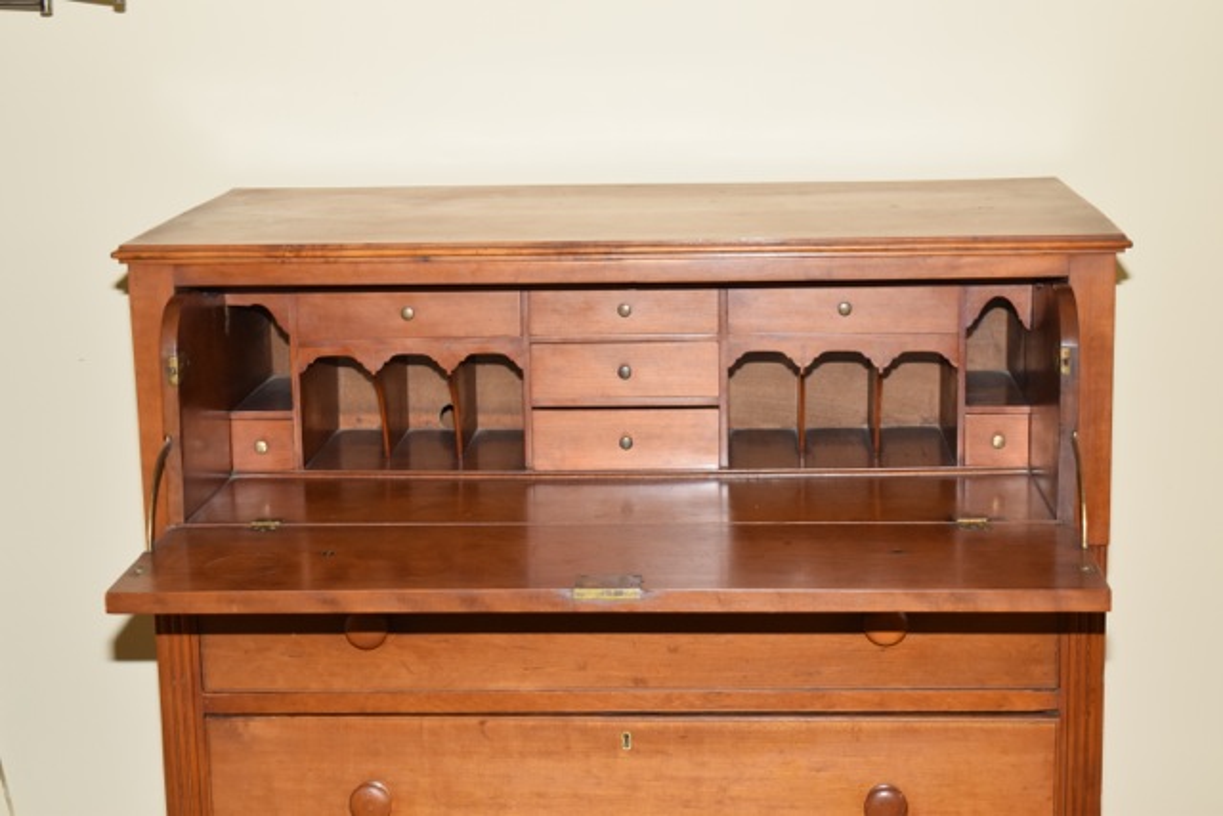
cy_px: 408
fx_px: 2293
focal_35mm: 68
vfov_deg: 20.2
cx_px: 612
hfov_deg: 29.9
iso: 800
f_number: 5.6
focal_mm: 45
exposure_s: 1/125
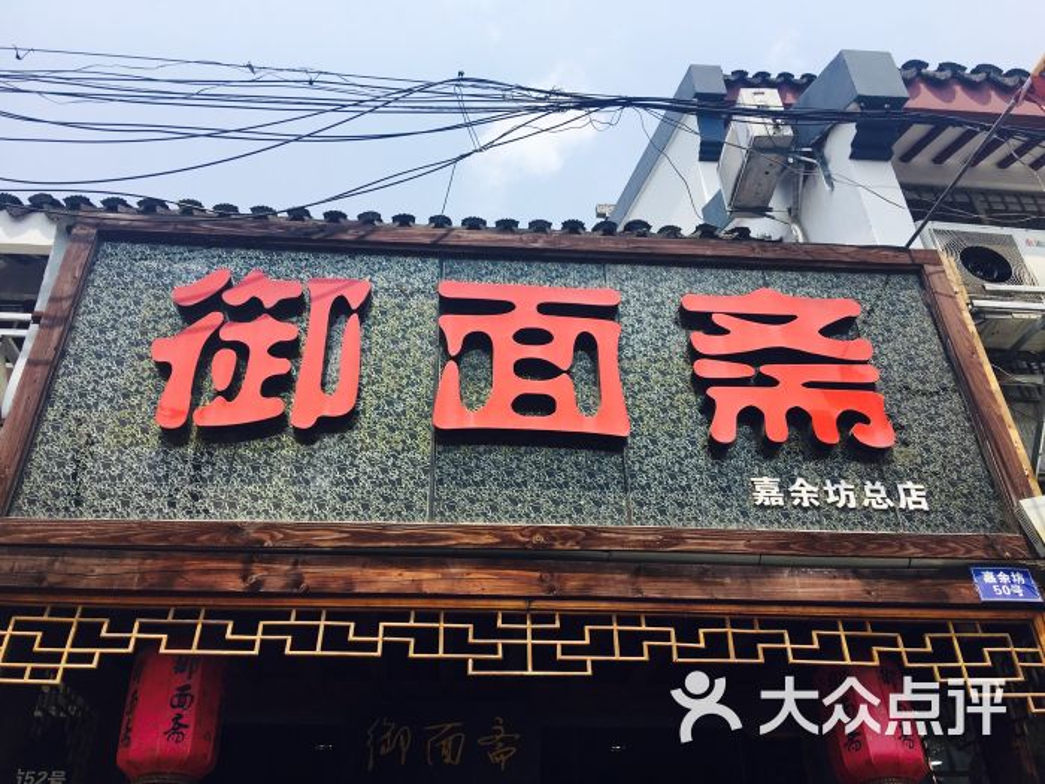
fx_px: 875
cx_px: 522
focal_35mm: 29
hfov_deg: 61.7
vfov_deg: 48.2
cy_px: 392
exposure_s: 1/2262
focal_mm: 4.15
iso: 25
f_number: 2.2
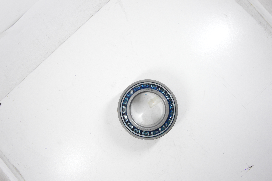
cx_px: 136
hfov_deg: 57.3
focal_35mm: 33
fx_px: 249
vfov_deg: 39.9
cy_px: 90
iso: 3200
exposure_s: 1/100
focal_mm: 22
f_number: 8
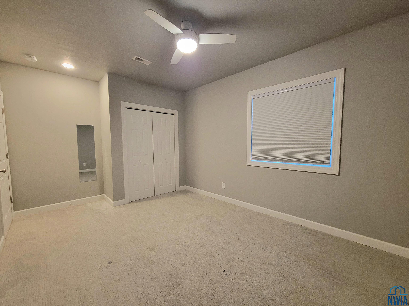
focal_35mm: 13
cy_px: 153
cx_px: 204
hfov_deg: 106.2
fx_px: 154
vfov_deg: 89.9
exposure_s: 1/30
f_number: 2.2
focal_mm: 2.2
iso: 400
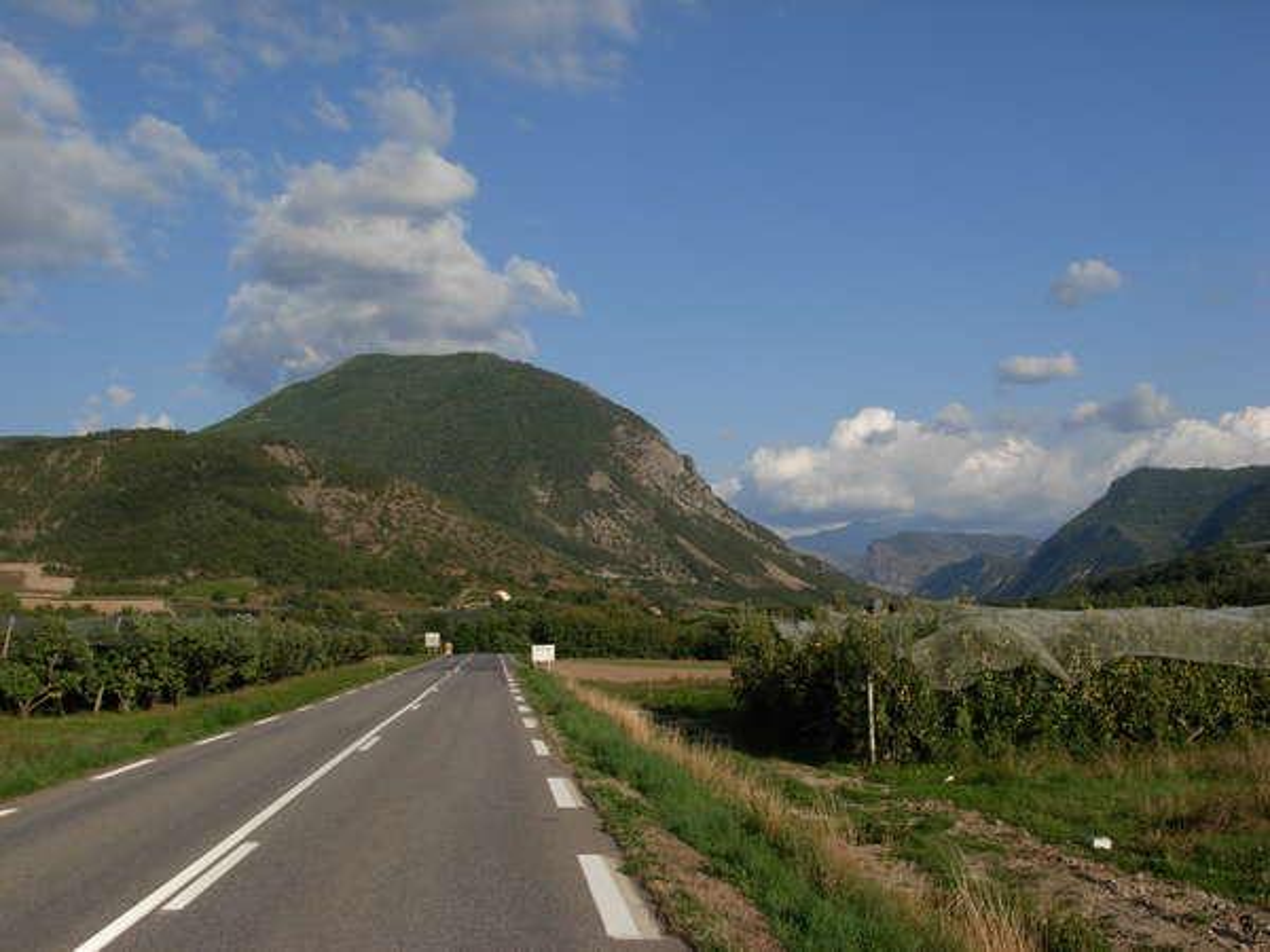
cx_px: 635
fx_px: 1394
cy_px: 476
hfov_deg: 49.0
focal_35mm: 38
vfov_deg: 37.7
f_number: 4.9
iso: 79
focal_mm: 6.3
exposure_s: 1/745
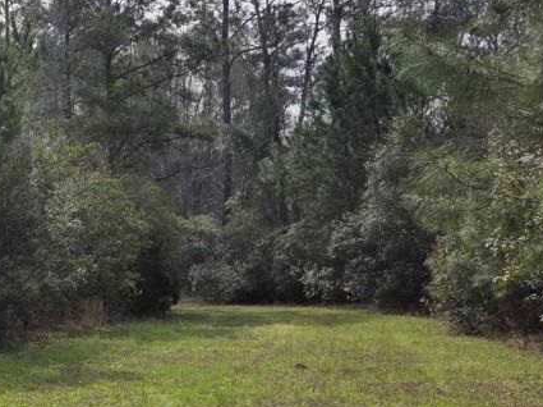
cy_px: 296
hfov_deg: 22.0
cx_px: -197
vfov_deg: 18.8
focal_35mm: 78
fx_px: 1223
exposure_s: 1/7891
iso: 64
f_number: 1.8
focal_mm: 5.4
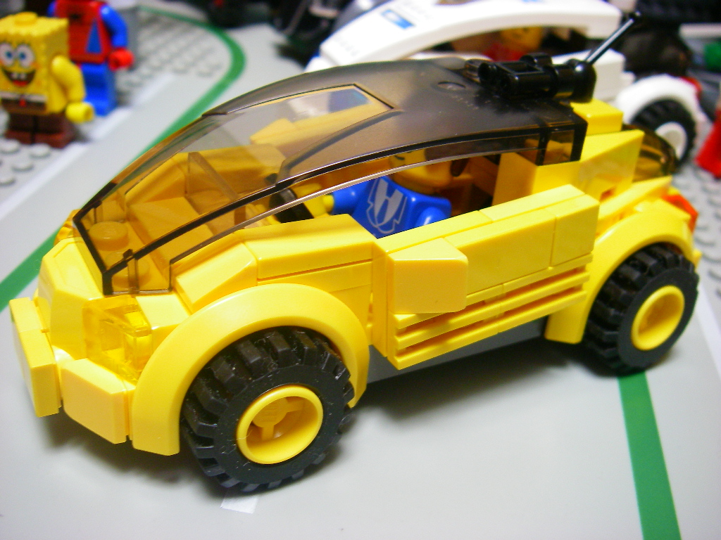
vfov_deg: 37.7
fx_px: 791
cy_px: 270
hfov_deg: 49.0
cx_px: 360
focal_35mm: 38
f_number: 3.3
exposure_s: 1/10
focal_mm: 6.3
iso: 200
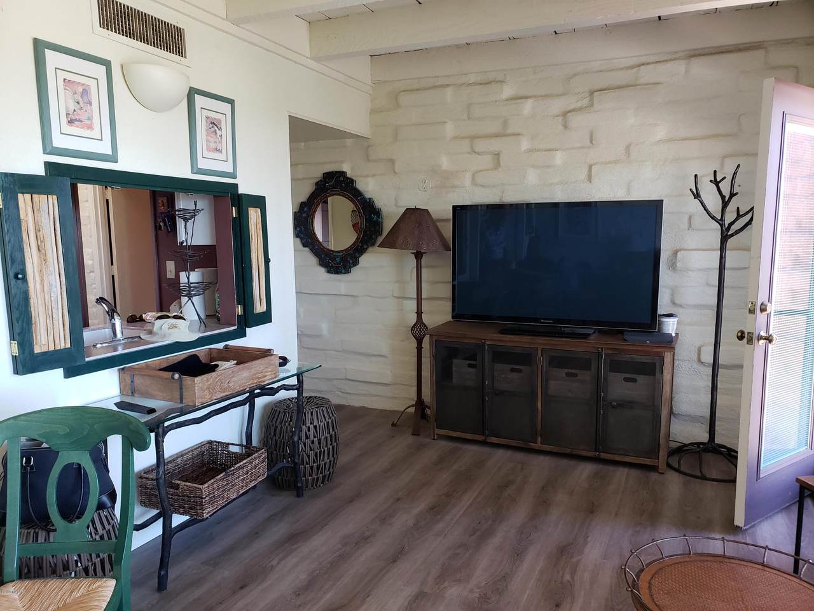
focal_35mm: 26
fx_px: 611
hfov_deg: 67.3
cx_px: 407
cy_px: 306
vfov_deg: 53.1
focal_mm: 4.3
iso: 250
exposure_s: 1/60
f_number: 2.4
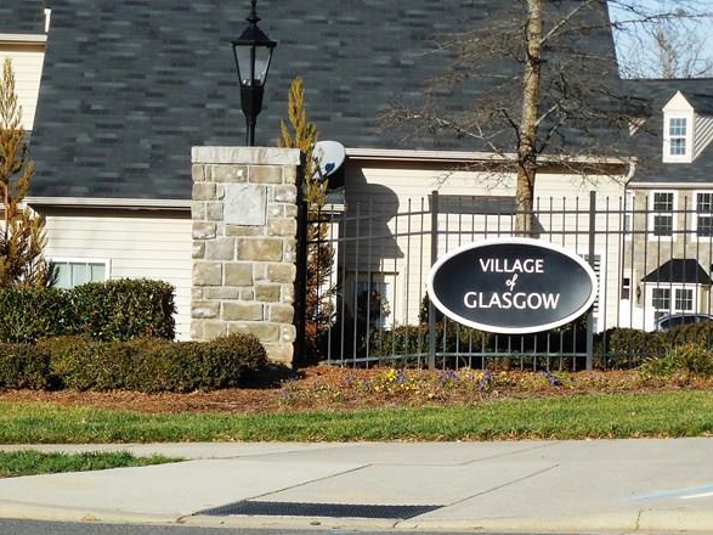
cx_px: 366
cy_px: 429
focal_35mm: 136
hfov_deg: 14.5
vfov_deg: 10.9
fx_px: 2801
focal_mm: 14.1
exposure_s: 1/640
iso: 125
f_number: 4.5
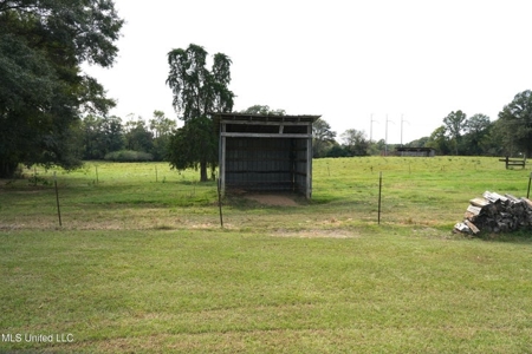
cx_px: 266
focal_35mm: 24
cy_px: 177
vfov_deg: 53.1
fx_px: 355
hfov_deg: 73.7
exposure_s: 1/200
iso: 400
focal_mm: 24
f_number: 11
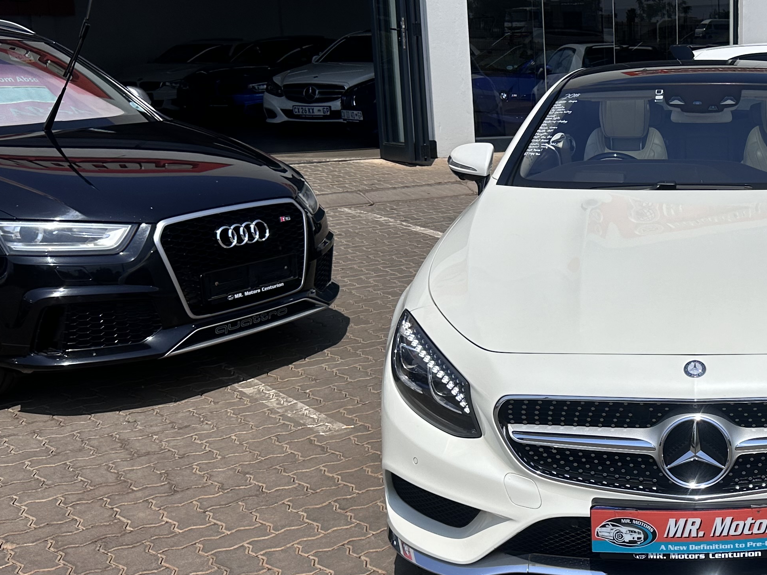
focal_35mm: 50
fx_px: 1108
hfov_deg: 35.5
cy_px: 320
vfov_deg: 29.1
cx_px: 719
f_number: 1.78
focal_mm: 6.86
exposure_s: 1/10753
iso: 80
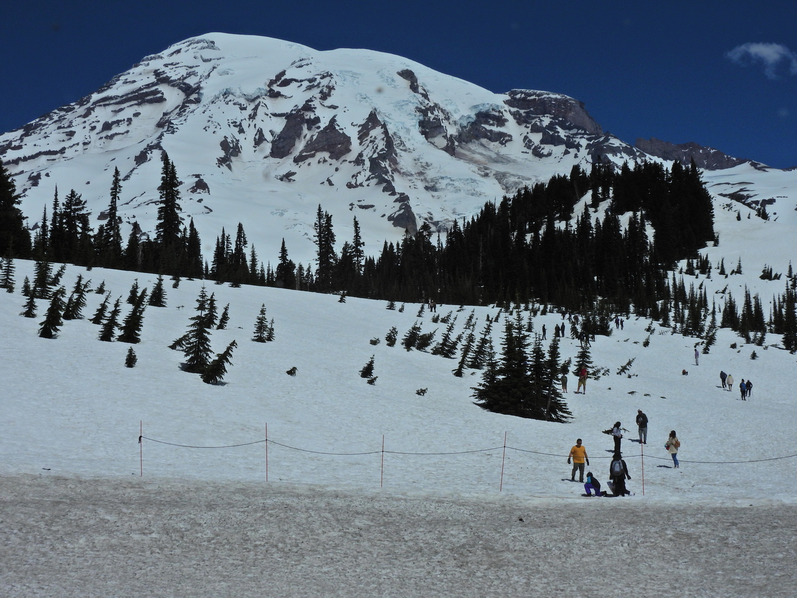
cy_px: 299
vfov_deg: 26.6
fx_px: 1266
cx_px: 398
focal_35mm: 55
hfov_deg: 34.9
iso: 100
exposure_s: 1/1600
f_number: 8
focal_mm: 9.8
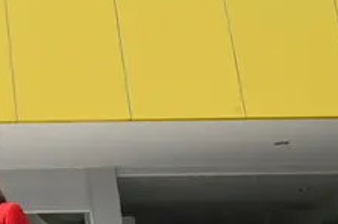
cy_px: -13
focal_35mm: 112
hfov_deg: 16.4
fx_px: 1050
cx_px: -192
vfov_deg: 12.0
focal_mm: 32
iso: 320
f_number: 13
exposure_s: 1/200
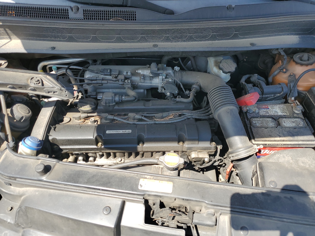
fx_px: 237
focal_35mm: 26
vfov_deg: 53.1
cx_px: 158
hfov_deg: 67.3
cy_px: 118
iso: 50
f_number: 1.5
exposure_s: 1/909
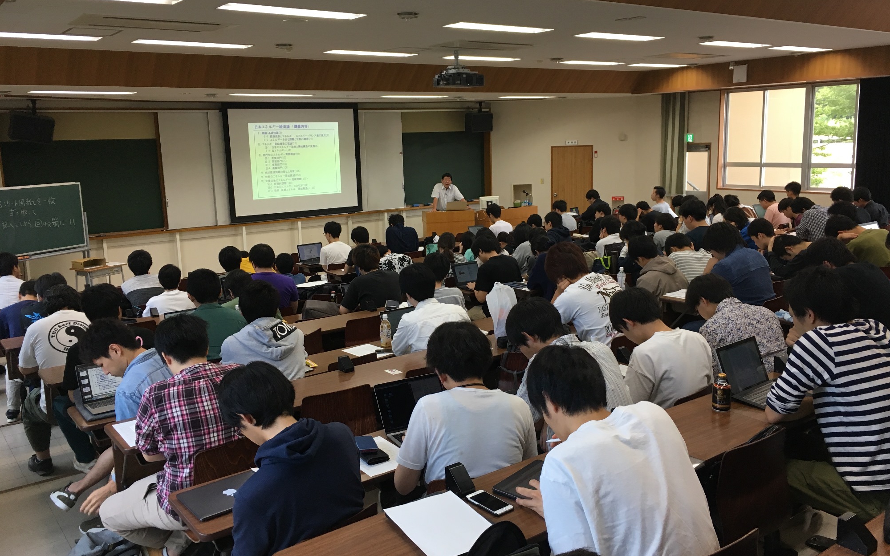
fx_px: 752
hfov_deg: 61.2
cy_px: 264
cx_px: 448
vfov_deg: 40.6
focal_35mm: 31
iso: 32
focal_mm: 4.15
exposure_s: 1/30
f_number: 2.2
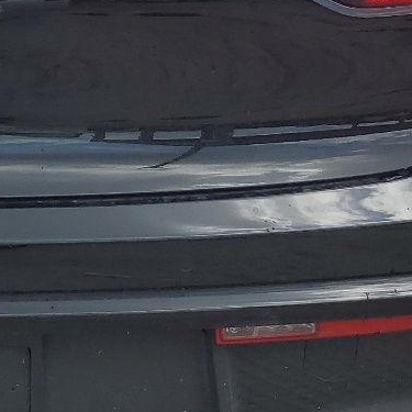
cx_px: -98
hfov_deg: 16.9
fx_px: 1320
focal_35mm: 98
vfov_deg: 17.2
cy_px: -30
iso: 50
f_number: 1.5
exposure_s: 1/2000
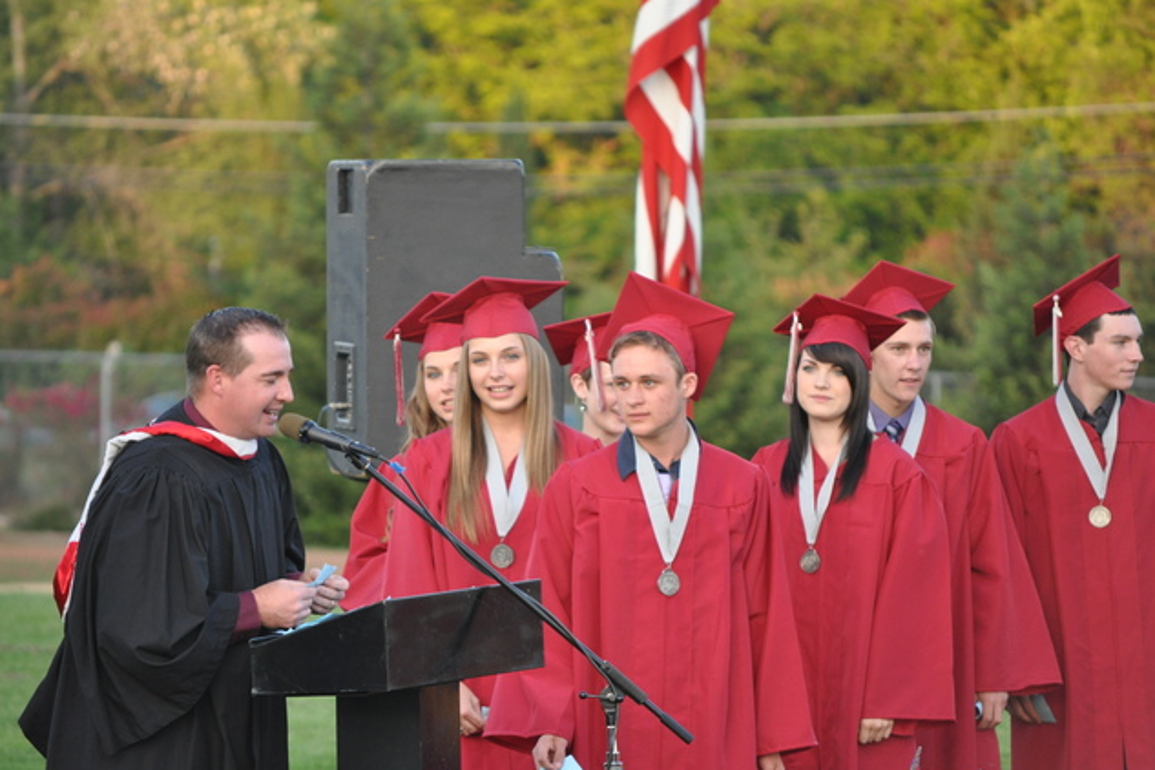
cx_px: 580
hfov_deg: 6.8
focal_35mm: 303
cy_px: 386
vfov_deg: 4.5
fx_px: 9720
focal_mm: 200
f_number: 5.6
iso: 800
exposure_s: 1/125
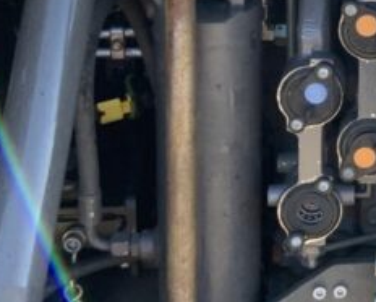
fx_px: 1392
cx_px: 600
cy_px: -34
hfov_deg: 14.2
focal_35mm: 125
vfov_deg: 12.1
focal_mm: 3
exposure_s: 1/122
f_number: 1.8
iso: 20
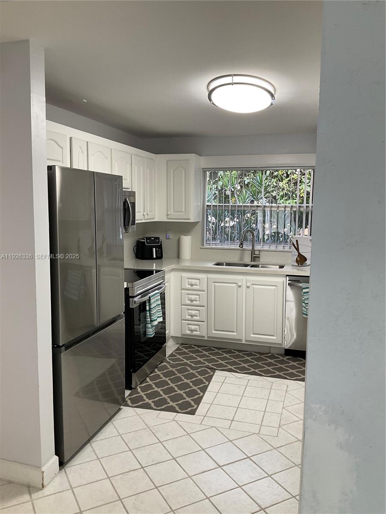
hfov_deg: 48.2
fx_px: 431
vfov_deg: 61.7
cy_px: 257
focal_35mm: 29
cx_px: 193
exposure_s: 1/60
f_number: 1.8
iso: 40
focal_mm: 3
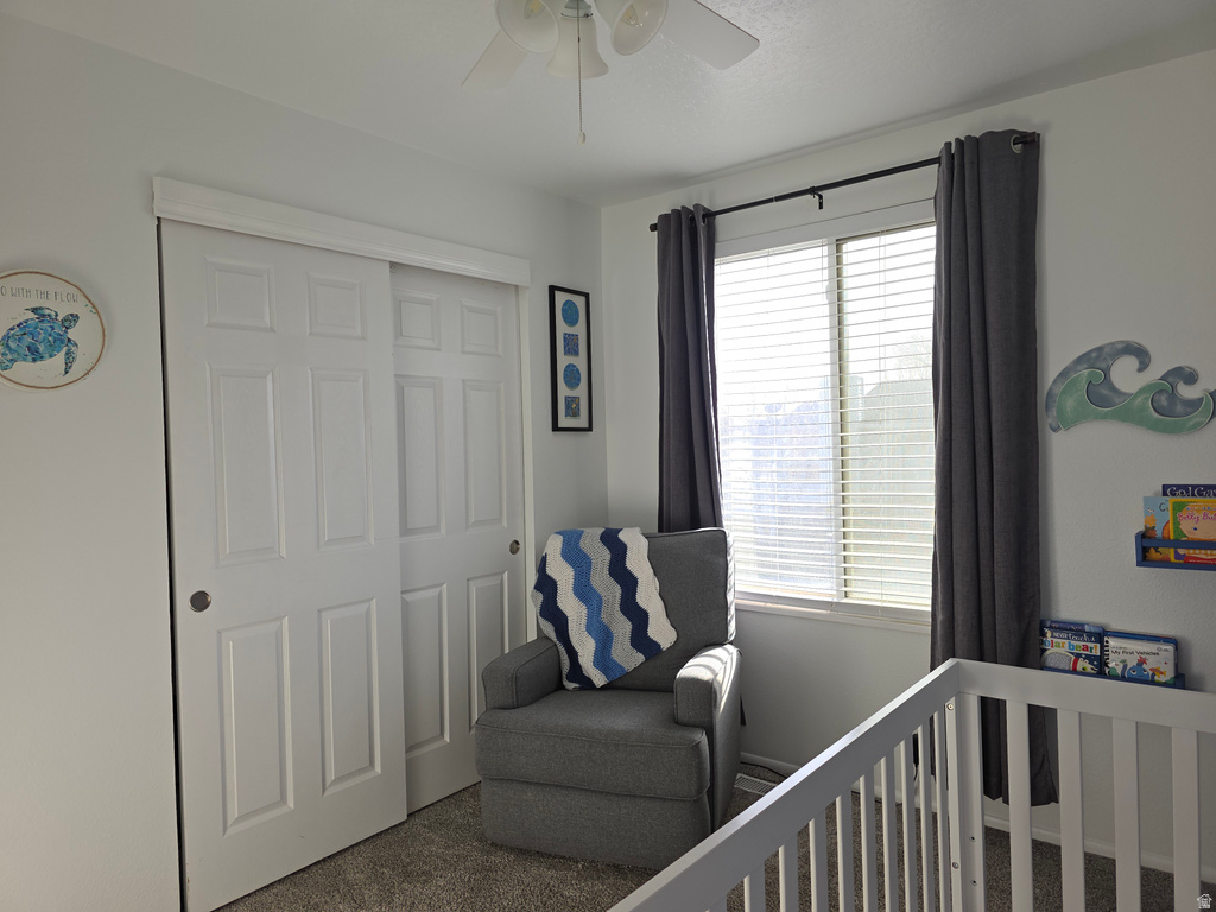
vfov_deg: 58.9
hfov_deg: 73.9
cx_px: 608
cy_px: 456
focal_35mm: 23
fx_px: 808
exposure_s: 1/60
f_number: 1.7
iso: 16
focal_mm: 6.3
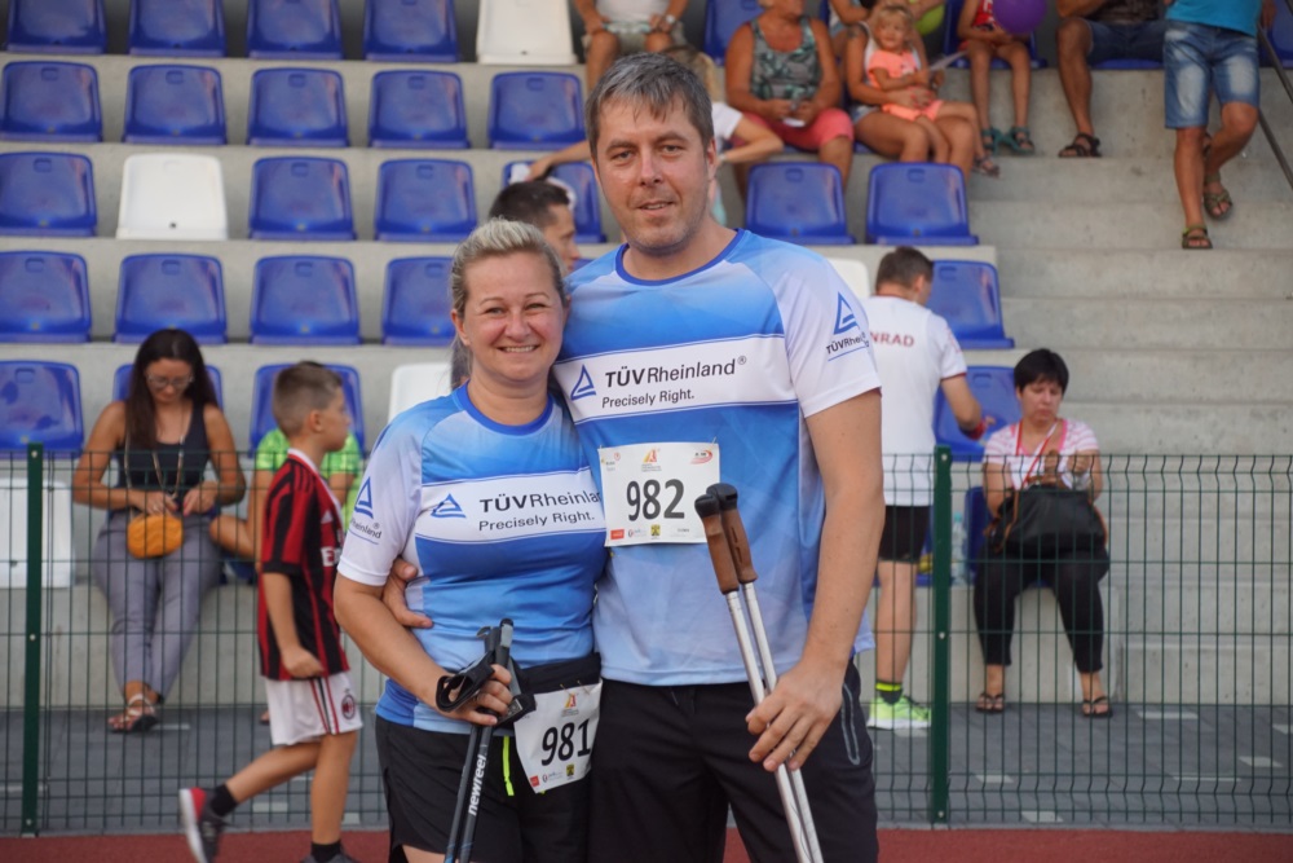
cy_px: 432
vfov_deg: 12.2
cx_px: 646
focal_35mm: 112
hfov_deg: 18.2
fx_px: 4041
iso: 800
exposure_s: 1/160
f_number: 5.6
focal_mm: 75
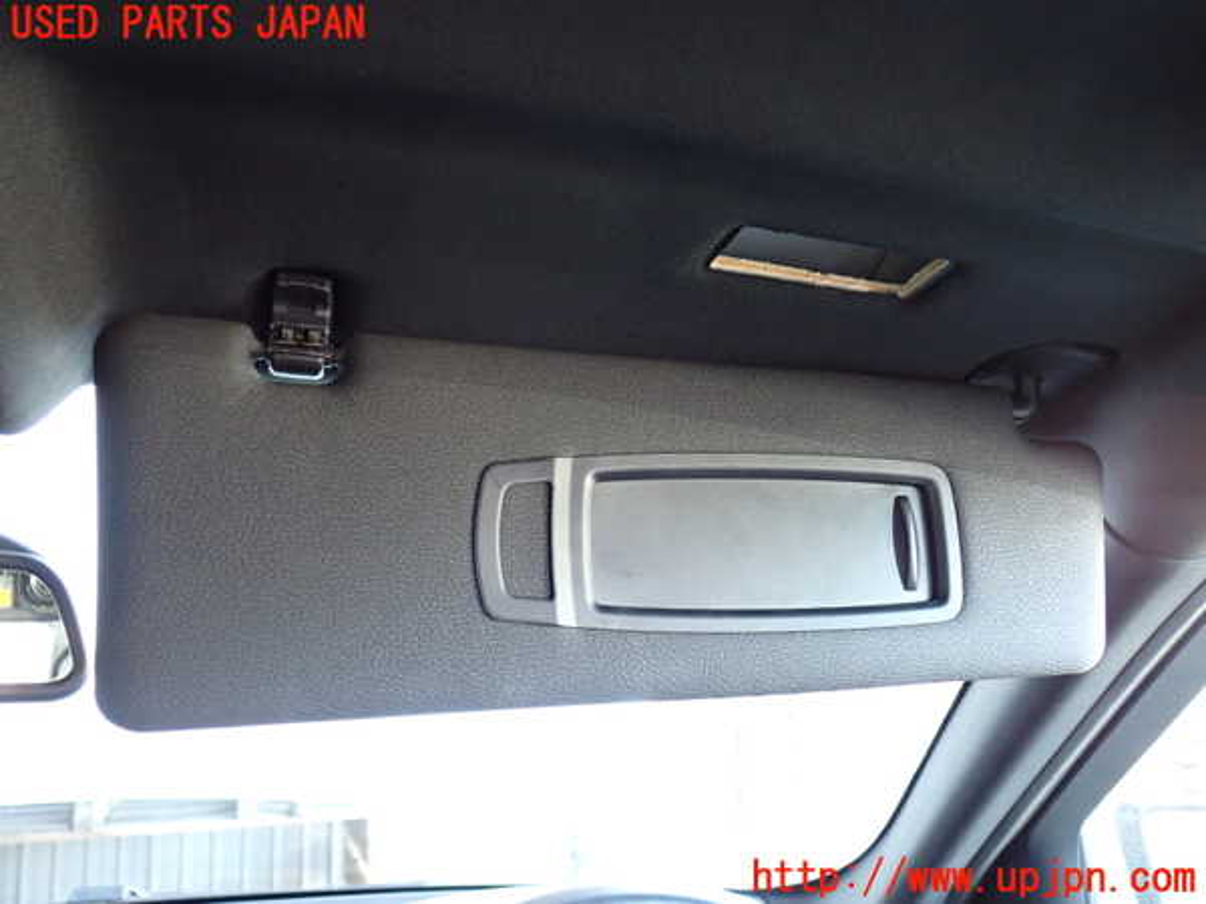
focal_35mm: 30
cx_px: 603
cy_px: 452
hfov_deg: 60.0
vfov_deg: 46.8
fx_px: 1045
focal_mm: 5.4
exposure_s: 1/30
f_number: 2.3
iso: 500
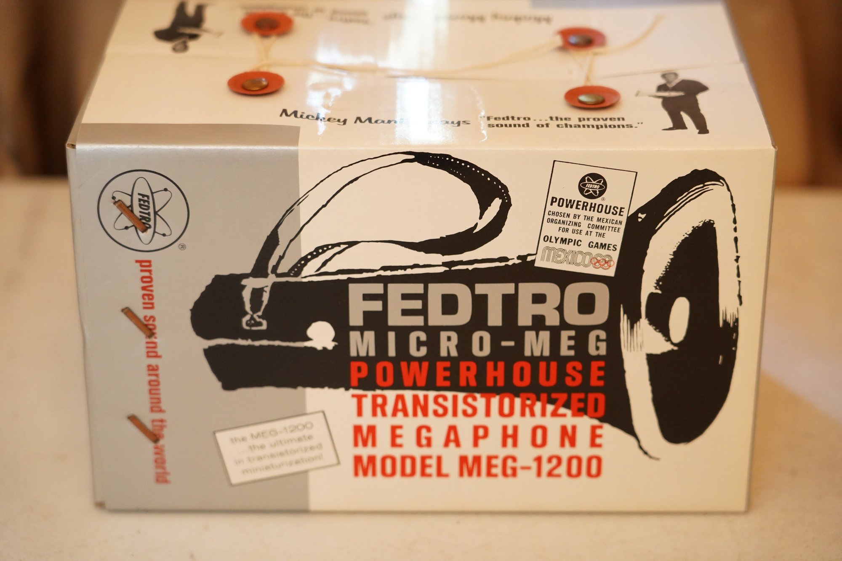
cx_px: 421
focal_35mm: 87
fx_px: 2035
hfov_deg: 23.4
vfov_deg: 15.7
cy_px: 280
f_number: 4
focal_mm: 87
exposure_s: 1/160
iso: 6400
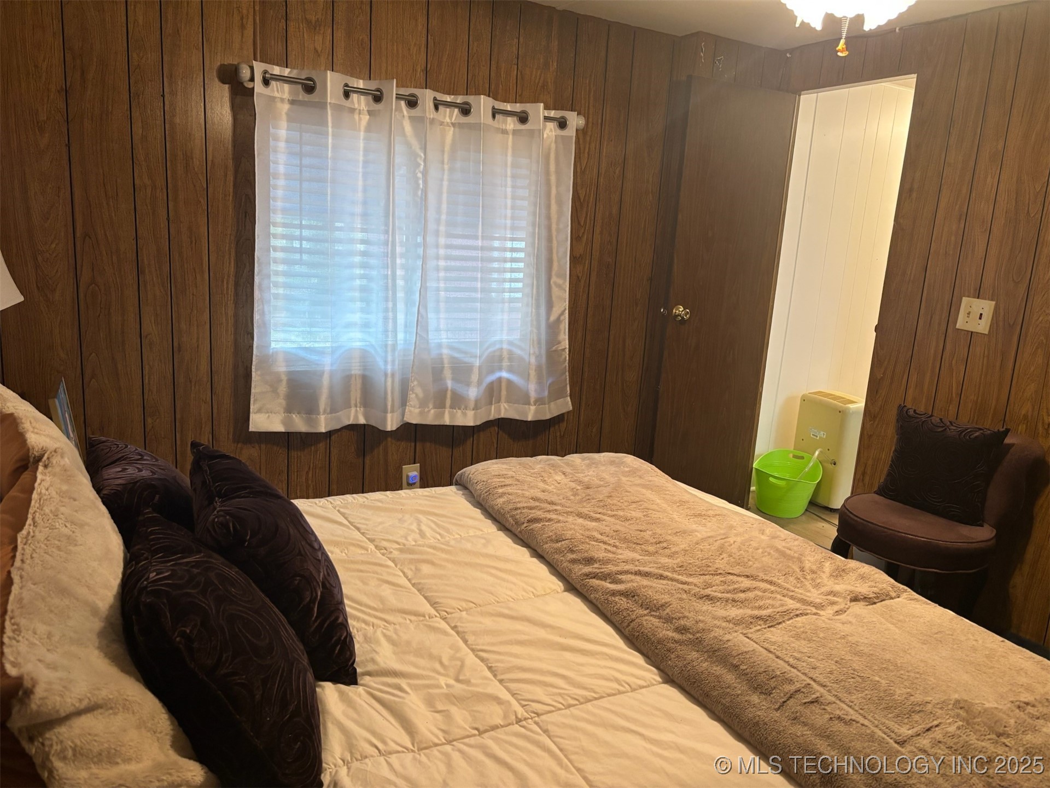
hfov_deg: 67.3
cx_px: 525
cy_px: 394
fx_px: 789
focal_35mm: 26
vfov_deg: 53.1
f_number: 1.6
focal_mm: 5.96
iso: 320
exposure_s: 1/60
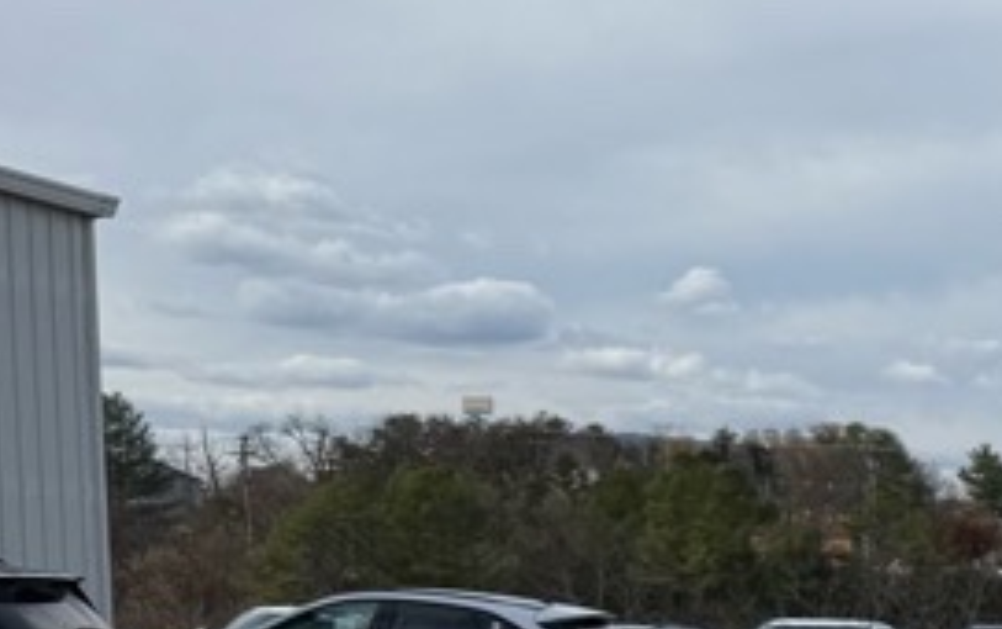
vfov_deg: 12.9
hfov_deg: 17.5
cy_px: 944
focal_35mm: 96
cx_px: 1797
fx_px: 2624
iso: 80
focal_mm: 6.76
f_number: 1.78
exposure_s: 1/4673
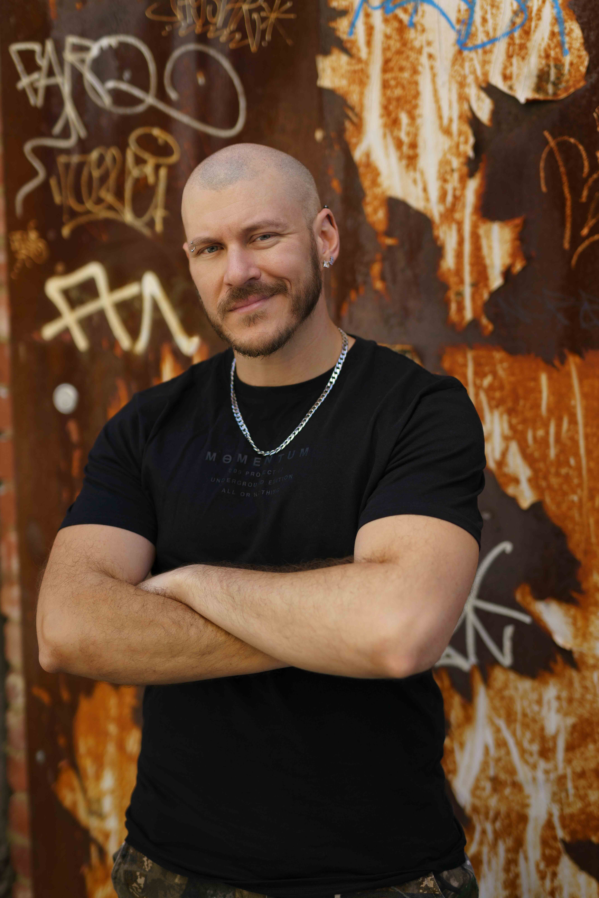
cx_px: 300
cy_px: 449
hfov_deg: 27.0
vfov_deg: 39.6
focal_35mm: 50
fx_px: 1247
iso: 125
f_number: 1.8
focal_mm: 50
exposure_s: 1/2000
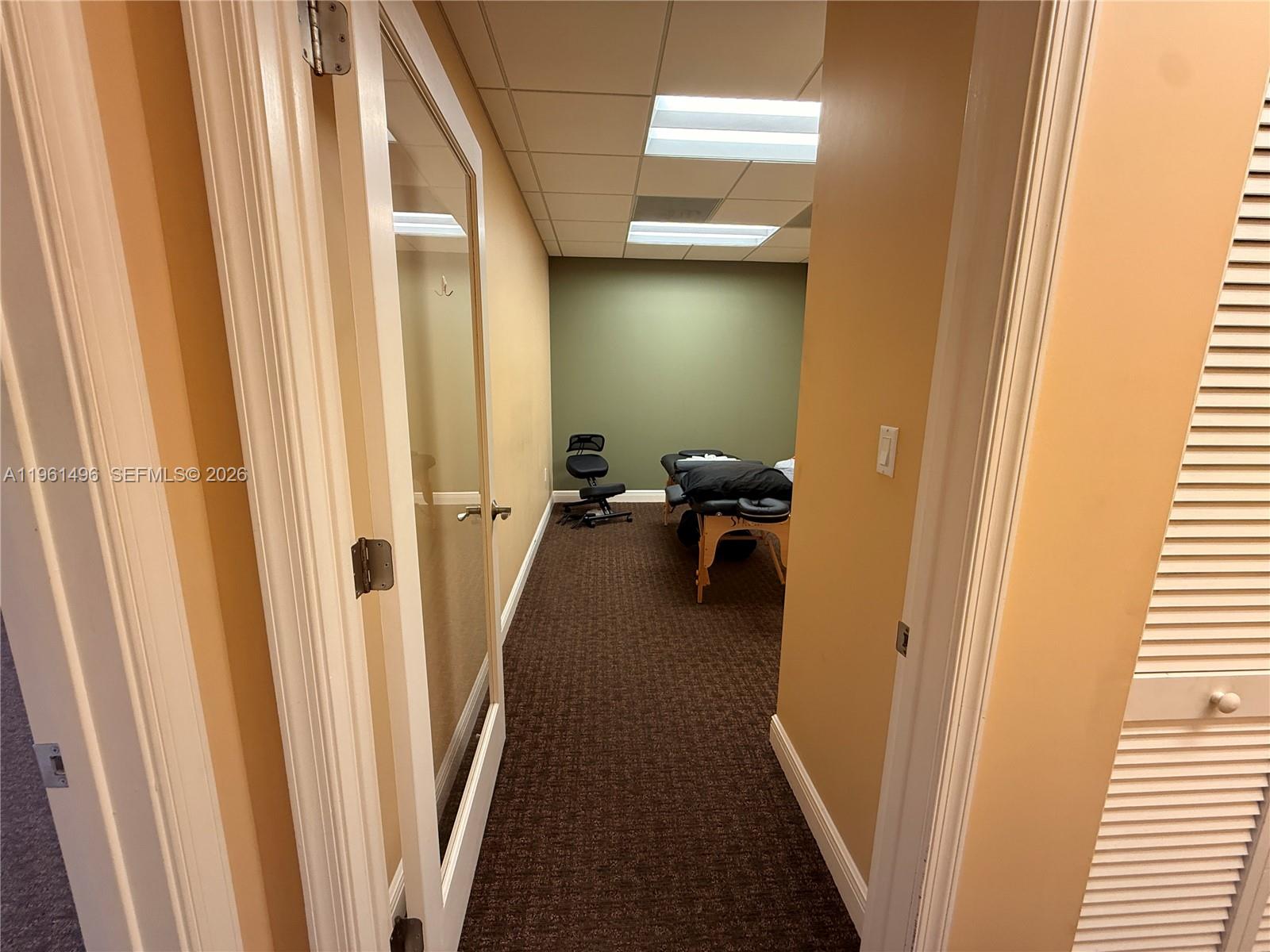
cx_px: 635
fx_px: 514
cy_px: 476
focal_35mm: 14
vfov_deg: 85.7
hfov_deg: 102.1
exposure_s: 1/60
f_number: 2.2
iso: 200
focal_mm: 2.22
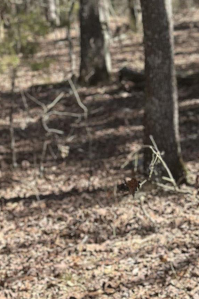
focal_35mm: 134
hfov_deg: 10.1
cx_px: 209
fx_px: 1111
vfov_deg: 15.0
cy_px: -8
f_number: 1.78
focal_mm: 6.86
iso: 80
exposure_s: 1/1613
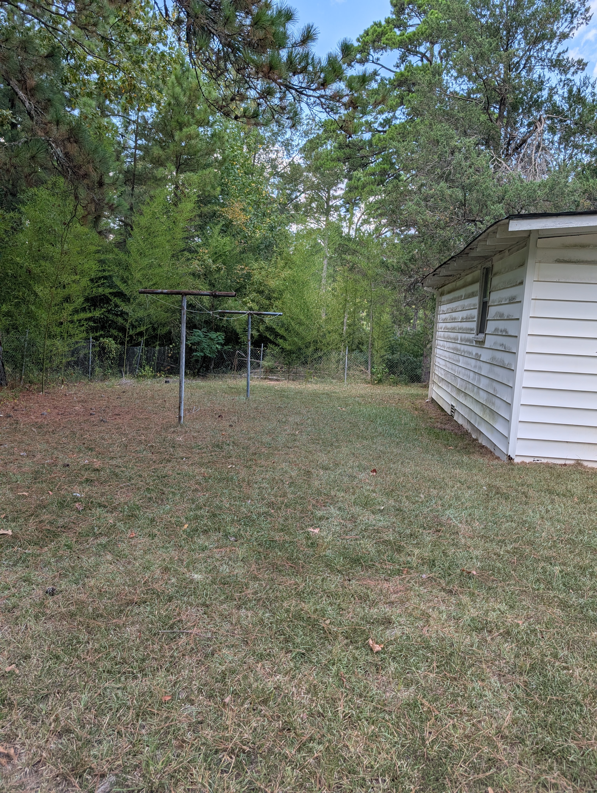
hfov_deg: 56.9
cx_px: 298
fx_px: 551
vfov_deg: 71.5
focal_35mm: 24
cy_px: 396
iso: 19
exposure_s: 1/2445
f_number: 1.68
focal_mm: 6.9
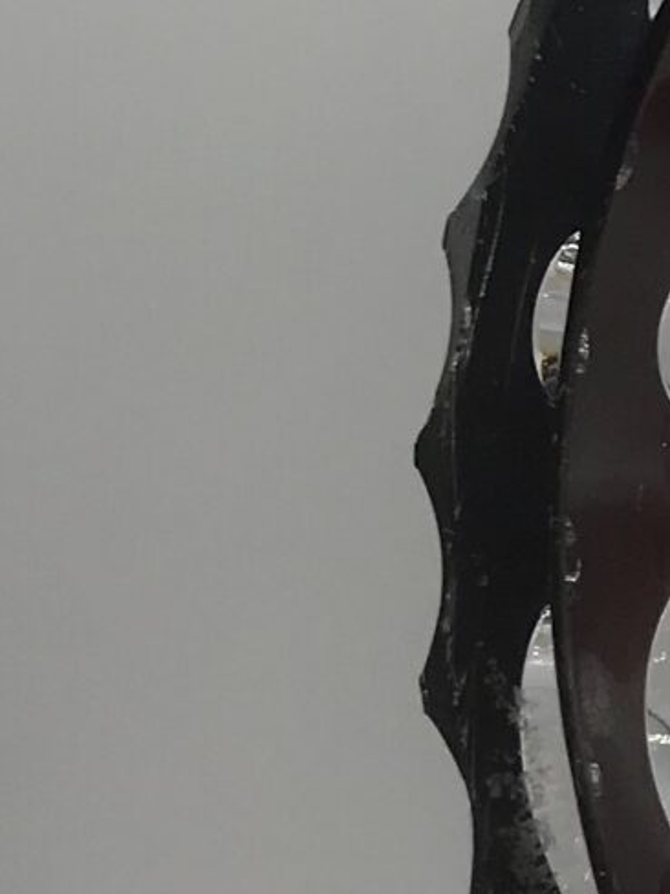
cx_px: 1726
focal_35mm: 147
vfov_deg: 13.3
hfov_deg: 8.9
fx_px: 3794
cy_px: 147
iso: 20
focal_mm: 3.99
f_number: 1.8
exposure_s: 1/1018
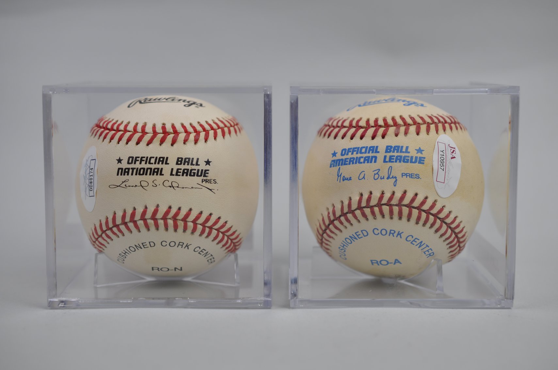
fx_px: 929
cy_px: 185
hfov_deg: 33.4
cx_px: 279
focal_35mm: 60
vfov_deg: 22.6
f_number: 4.5
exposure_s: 1/80
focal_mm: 40
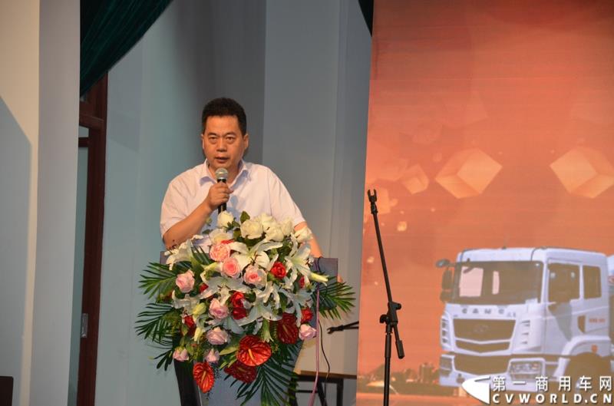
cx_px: 307
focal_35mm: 158
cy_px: 203
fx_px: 2679
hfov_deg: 13.1
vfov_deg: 8.7
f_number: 5.6
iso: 800
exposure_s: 1/60
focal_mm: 105
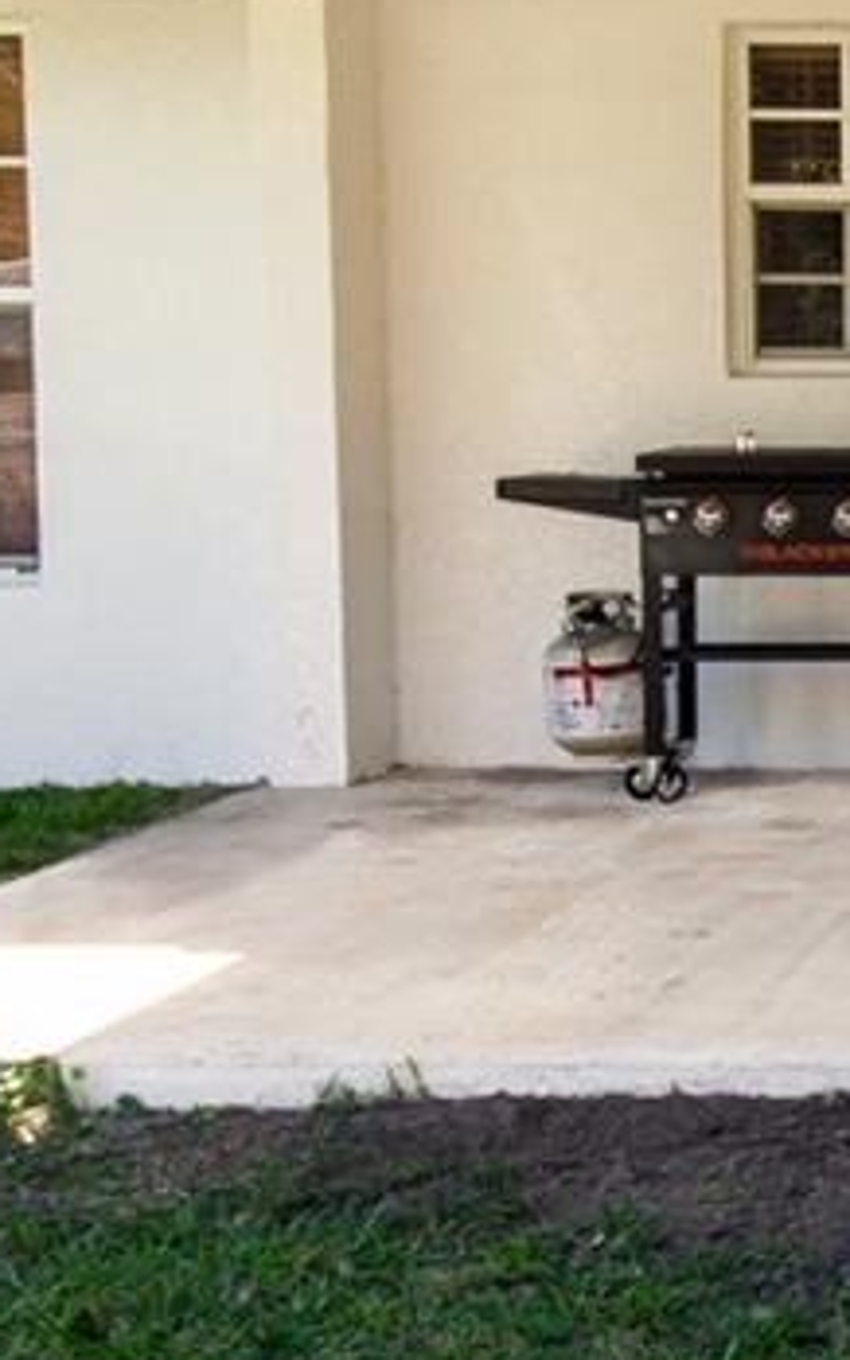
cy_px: 737
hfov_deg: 16.2
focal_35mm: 70
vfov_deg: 29.4
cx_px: 1447
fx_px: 2596
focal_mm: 10
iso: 400
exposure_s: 1/640
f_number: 9
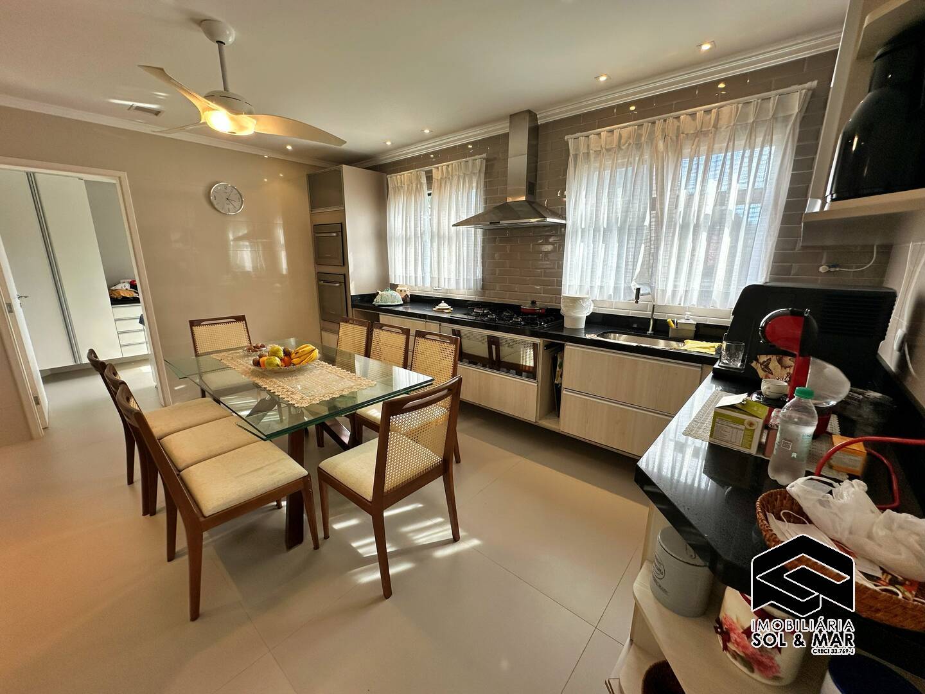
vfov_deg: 85.7
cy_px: 347
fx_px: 374
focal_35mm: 14
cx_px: 462
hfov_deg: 102.1
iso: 50
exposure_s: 1/120
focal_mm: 2.22
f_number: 2.2
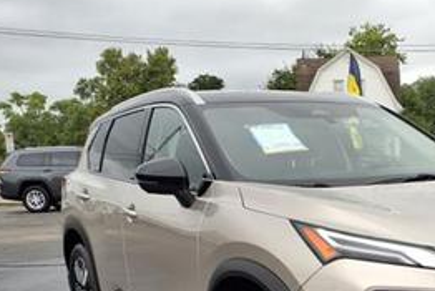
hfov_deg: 35.5
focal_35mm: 54
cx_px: 355
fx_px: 653
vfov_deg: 24.0
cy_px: 289
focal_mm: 3.58
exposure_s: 1/435
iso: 40
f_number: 1.9
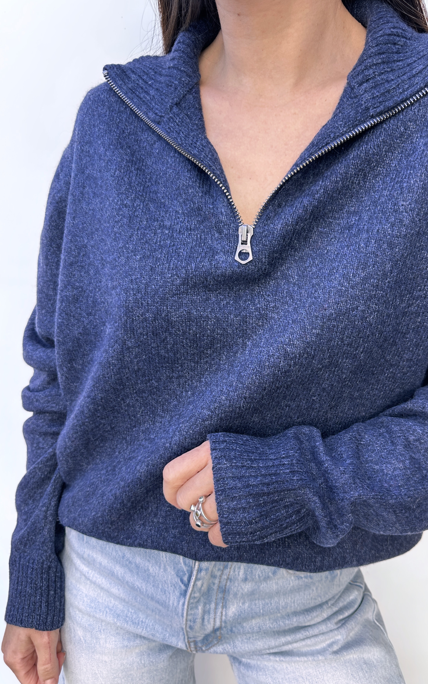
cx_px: 254
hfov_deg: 47.4
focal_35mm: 26
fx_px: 485
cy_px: 349
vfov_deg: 70.4
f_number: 1.78
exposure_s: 1/100
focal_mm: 6.86
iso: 50
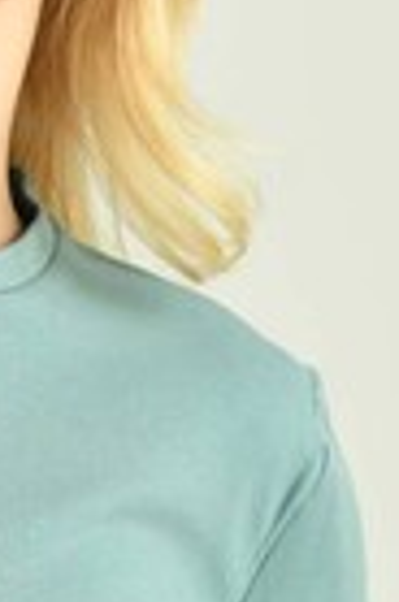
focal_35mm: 892
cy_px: 827
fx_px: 14903
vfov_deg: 2.3
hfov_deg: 1.5
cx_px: -226
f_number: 5.6
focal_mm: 165
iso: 125
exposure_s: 1/160
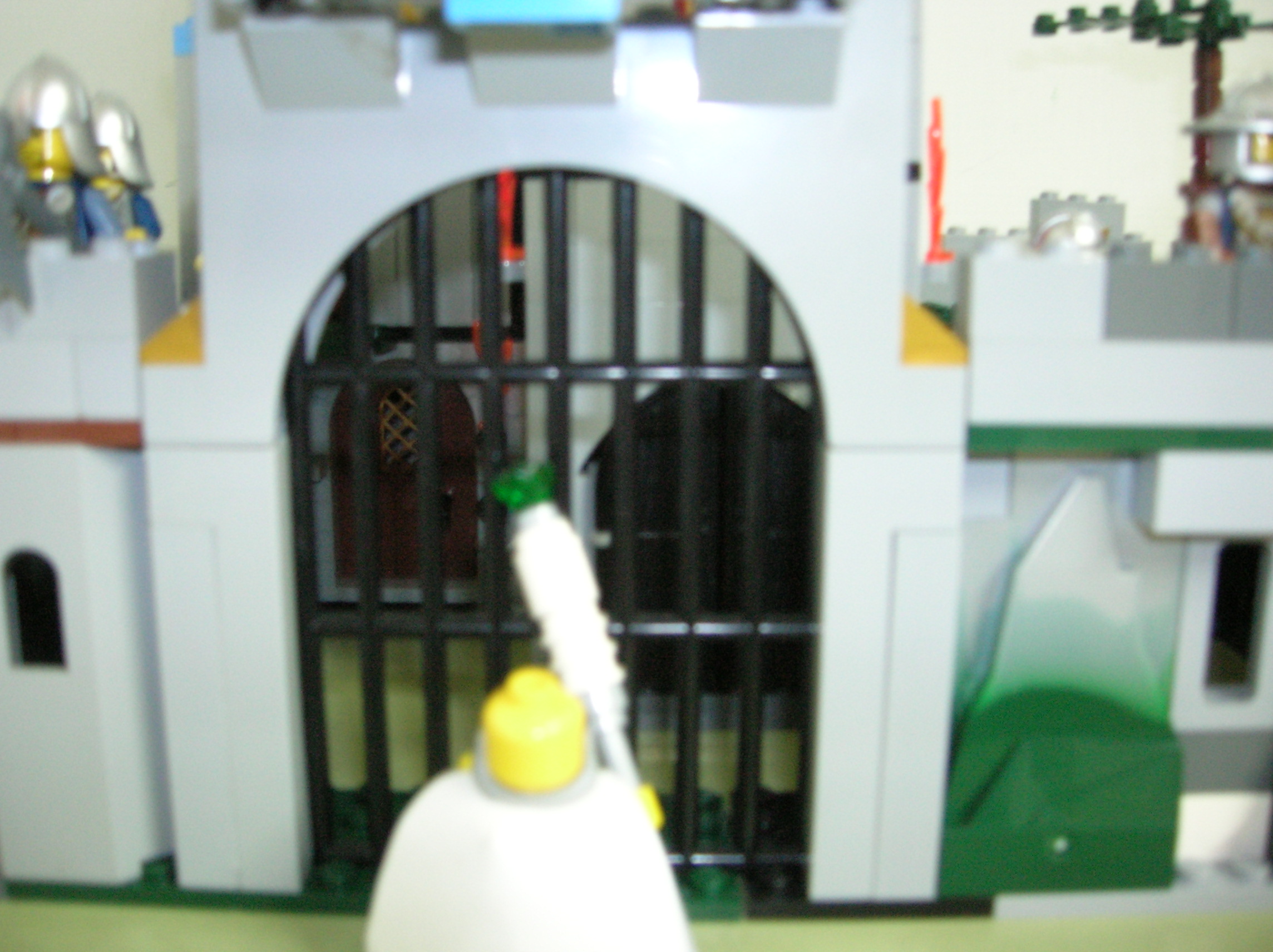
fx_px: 1249
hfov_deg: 54.0
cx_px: 636
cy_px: 476
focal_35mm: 34
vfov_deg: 41.7
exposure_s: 1/8.7
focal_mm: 5.7
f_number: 2.9
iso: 200
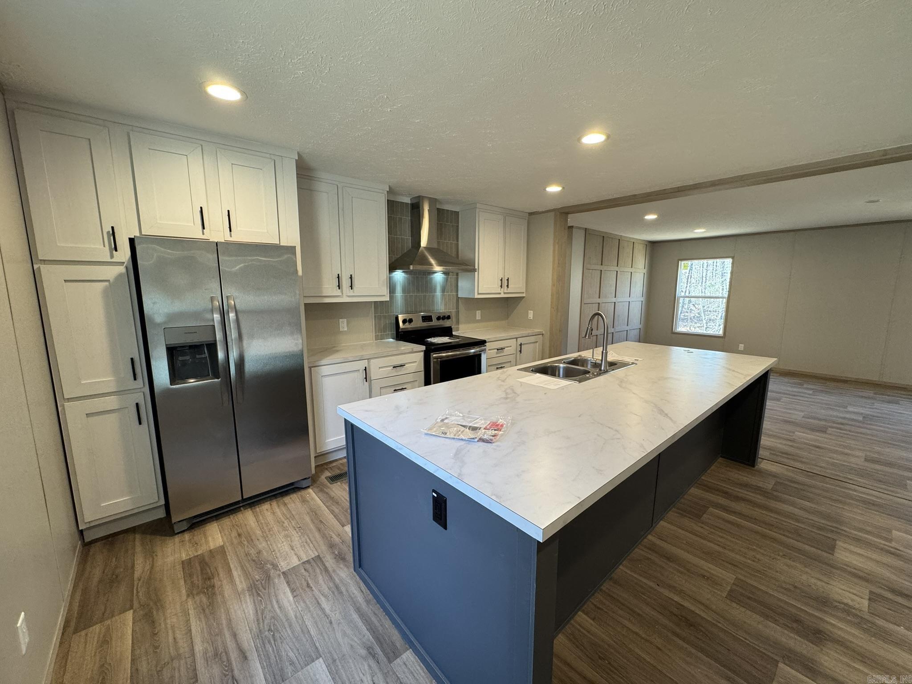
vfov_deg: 85.7
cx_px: 456
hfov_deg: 102.1
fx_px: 369
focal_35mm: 14
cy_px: 342
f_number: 2.2
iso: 200
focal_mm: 2.22
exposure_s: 1/120
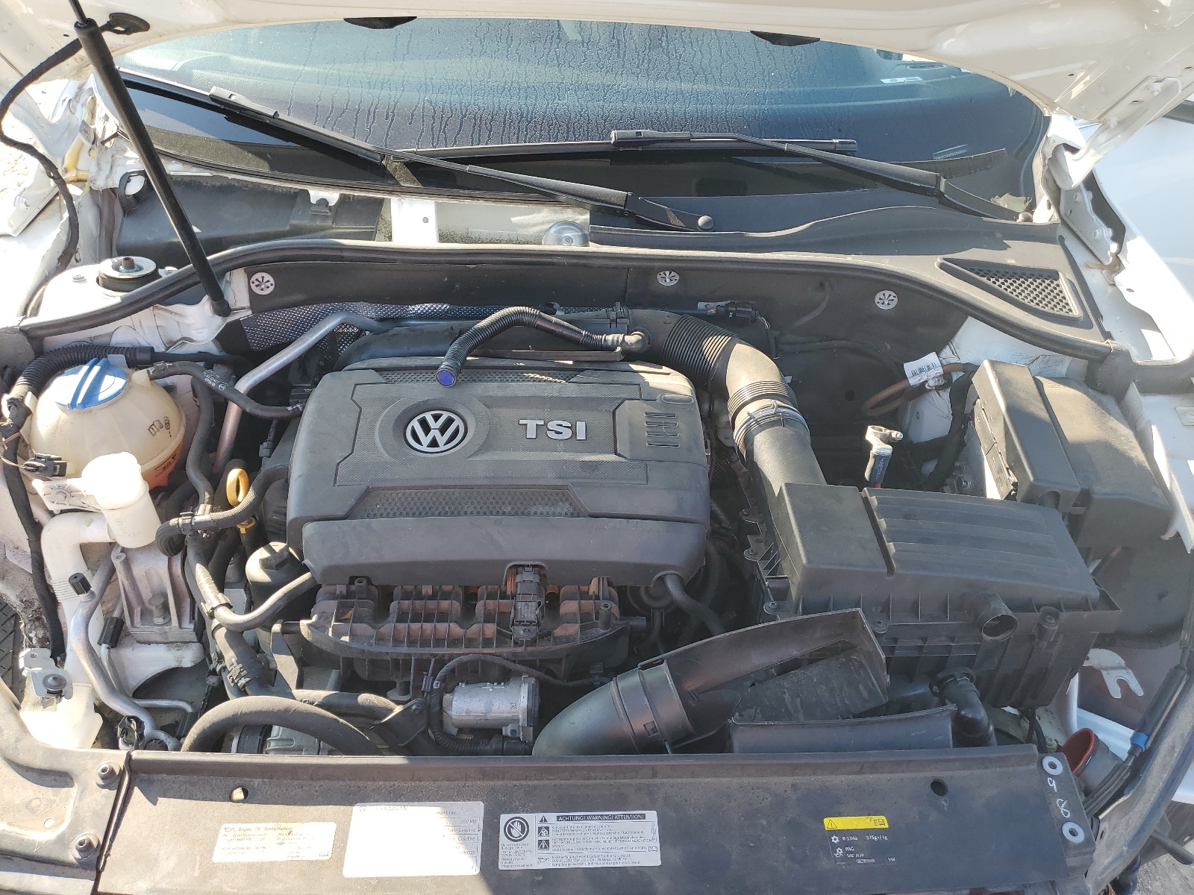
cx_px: 597
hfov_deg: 67.3
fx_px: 897
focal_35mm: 26
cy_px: 448
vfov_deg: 53.1
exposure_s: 1/370
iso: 50
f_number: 1.5
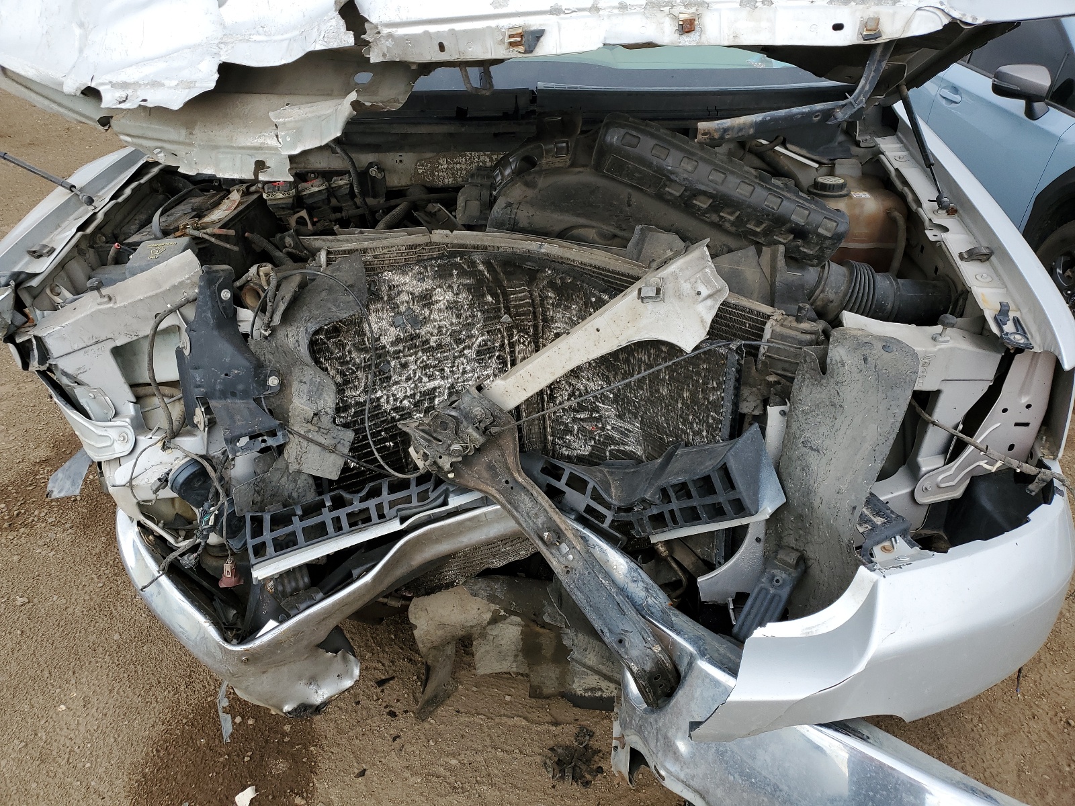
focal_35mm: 26
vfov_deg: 53.1
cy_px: 403
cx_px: 538
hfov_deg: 67.3
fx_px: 807
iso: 50
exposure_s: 1/263
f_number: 1.5
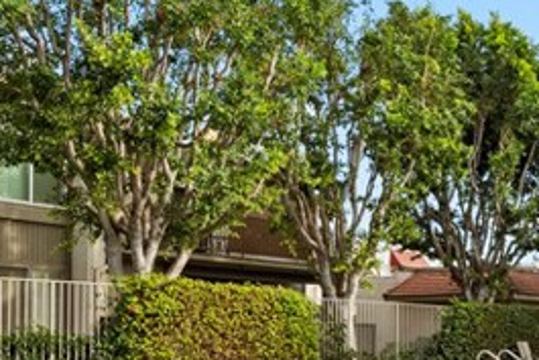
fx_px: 809
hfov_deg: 32.9
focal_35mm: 54
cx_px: 572
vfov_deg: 23.9
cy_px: 367
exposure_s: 1/125
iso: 200
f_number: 9
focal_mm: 14
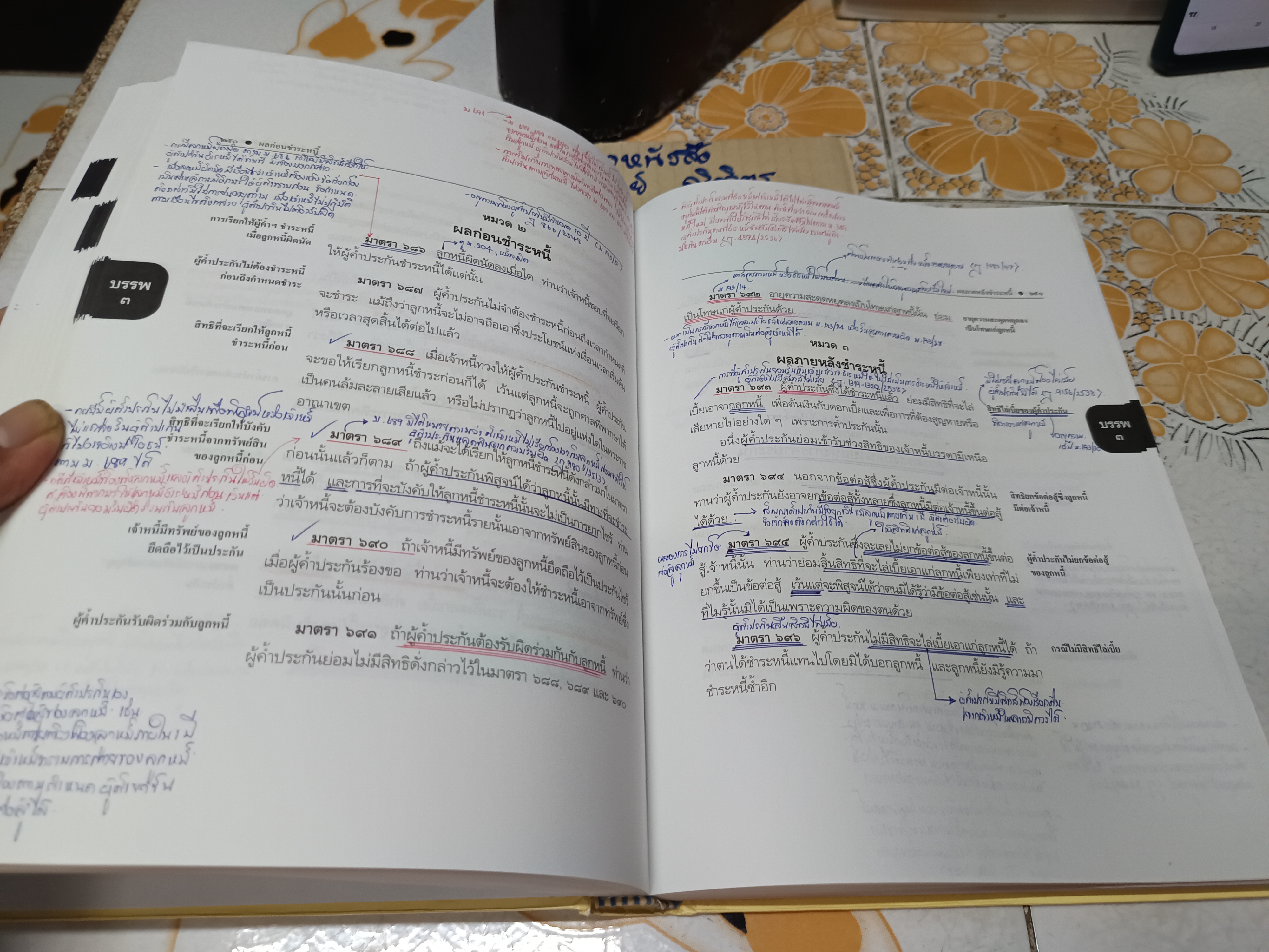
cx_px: 634
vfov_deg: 56.8
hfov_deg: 71.6
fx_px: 880
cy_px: 476
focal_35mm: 24
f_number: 1.7
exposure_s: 1/50
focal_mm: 5.31
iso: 1088
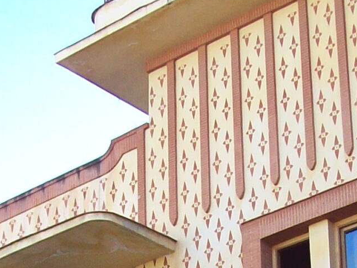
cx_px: 105
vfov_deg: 9.7
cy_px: 519
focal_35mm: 144
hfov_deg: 13.7
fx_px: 1485
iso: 80
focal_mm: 6
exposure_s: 1/194
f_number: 2.7
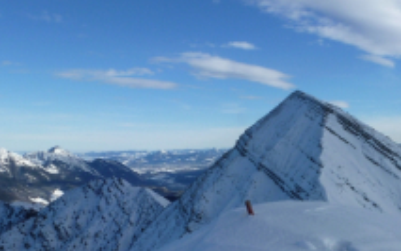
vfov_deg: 28.8
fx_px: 470
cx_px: 309
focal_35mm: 43
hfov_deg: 44.4
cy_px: 221
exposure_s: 1/400
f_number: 5.6
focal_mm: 4.3
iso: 100
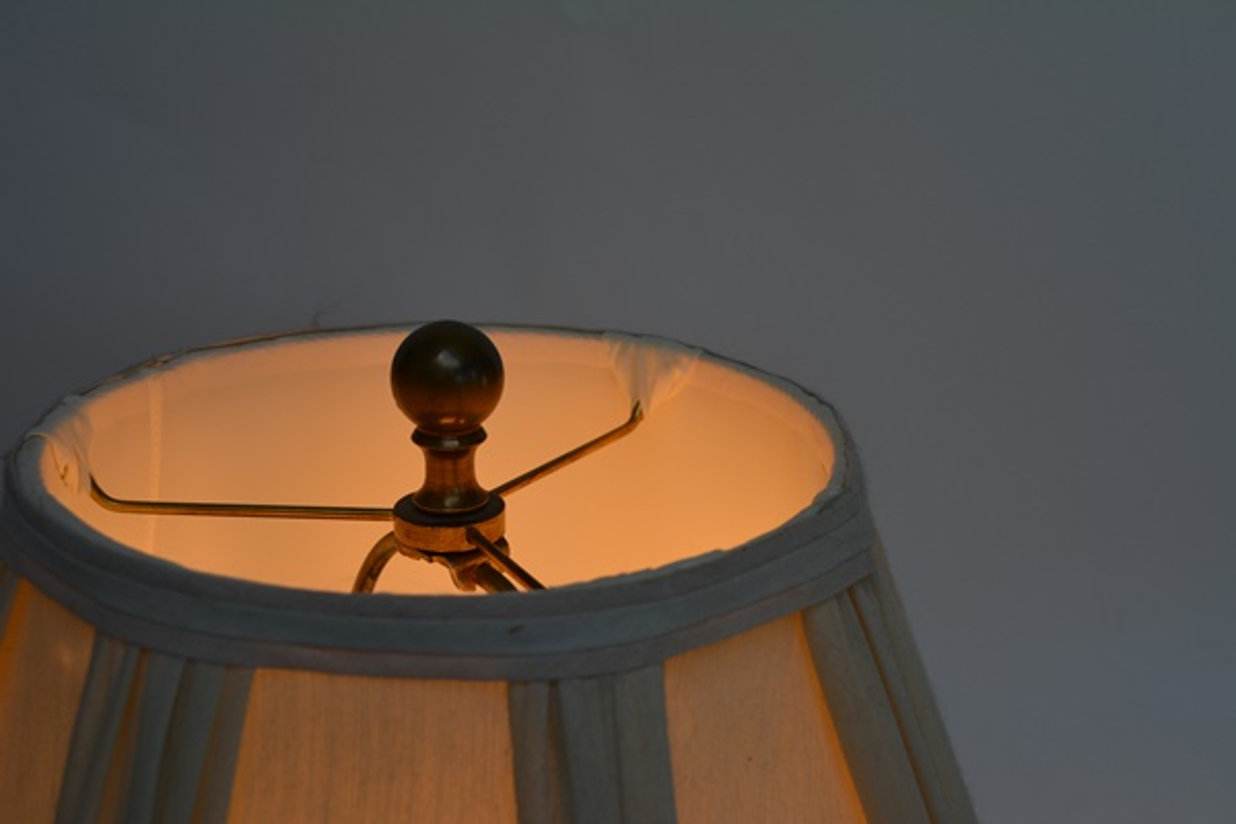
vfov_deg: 28.1
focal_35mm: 48
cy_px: 412
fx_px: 1648
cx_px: 618
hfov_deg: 41.1
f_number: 7.1
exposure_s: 1/200
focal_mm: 32
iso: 200
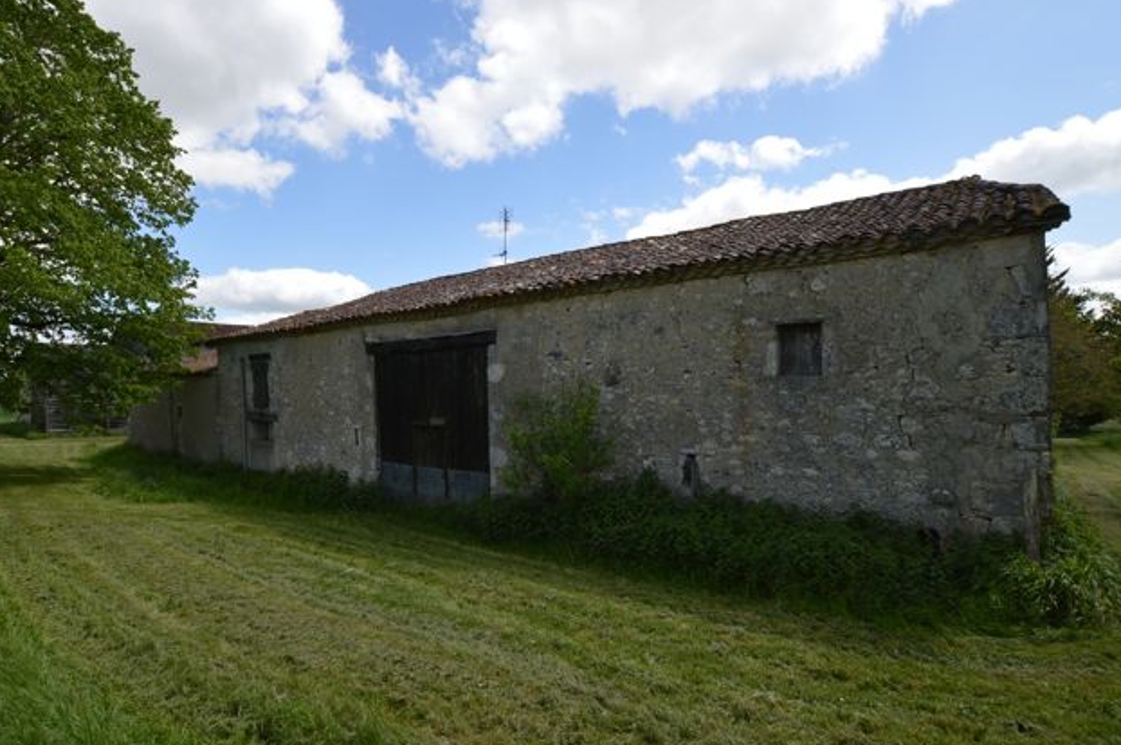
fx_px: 529
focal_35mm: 17
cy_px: 370
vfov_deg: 70.3
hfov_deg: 93.0
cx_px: 500
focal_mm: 10
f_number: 7.1
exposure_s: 1/200
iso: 100
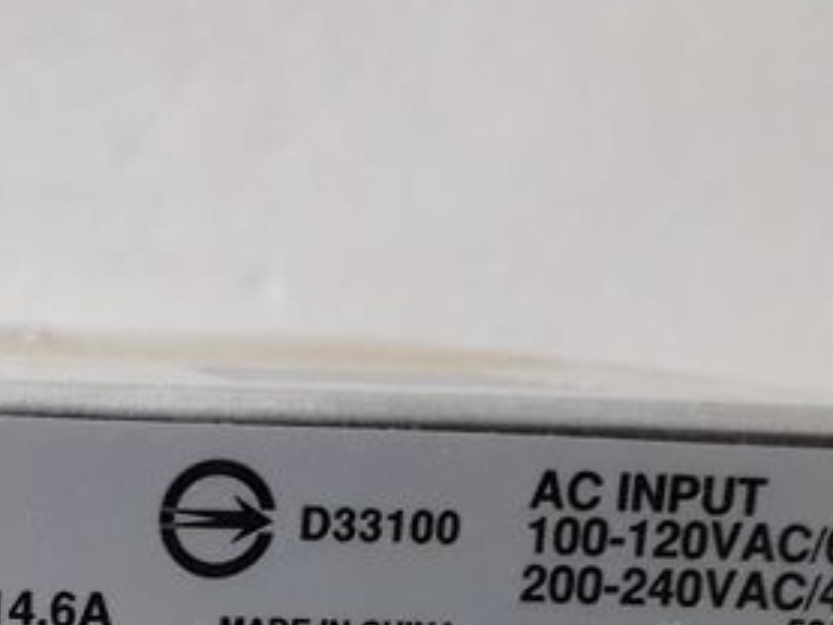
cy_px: 865
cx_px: 27
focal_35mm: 78
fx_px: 1878
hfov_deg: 24.1
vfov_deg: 17.5
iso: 250
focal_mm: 3.6
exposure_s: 1/25
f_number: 1.9
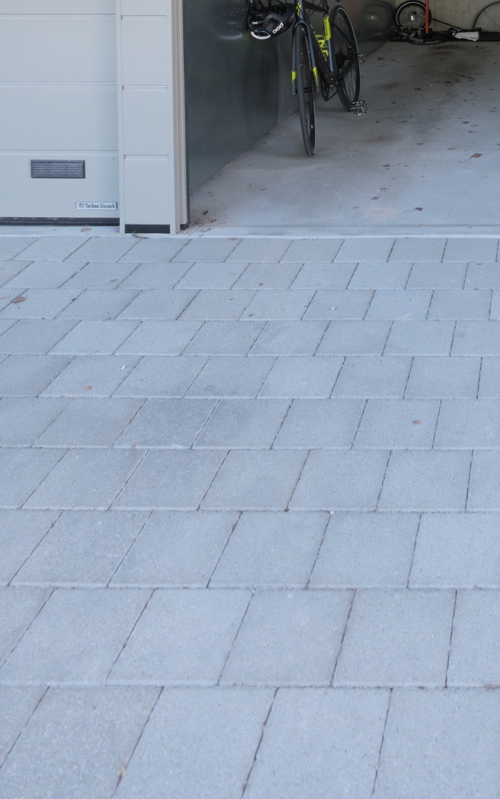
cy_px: -47
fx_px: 763
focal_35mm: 35
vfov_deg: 44.4
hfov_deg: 32.8
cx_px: 519
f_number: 4
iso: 125
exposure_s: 1/34
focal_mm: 10
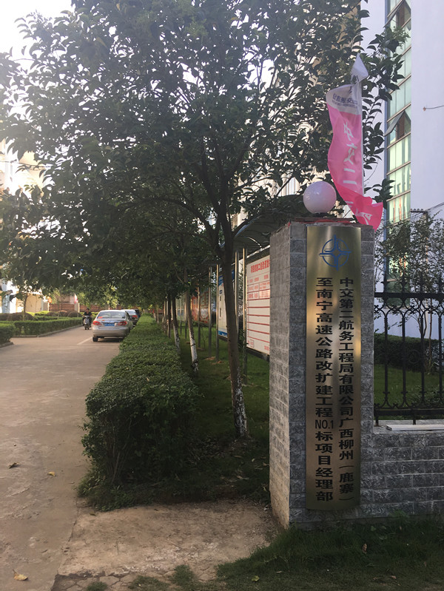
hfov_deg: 48.3
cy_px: 296
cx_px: 222
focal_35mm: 29
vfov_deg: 61.6
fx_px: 496
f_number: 2.2
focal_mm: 4.15
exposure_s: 1/292
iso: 25
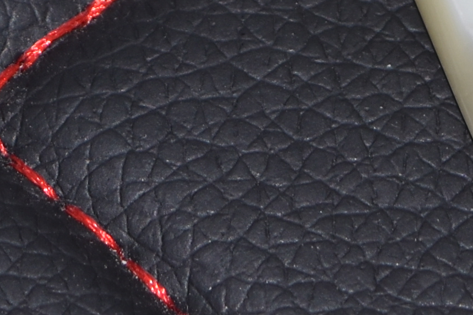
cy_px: -761
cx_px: 228
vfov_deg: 2.7
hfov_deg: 4.1
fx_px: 6610
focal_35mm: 503
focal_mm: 48
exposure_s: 1/200
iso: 100
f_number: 5.3
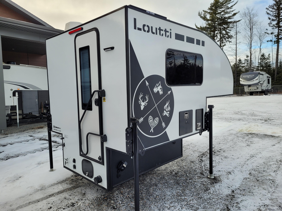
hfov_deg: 67.3
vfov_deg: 53.1
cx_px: 141
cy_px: 106
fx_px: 212
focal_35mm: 26
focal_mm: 5.4
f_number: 1.8
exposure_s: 1/829
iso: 40
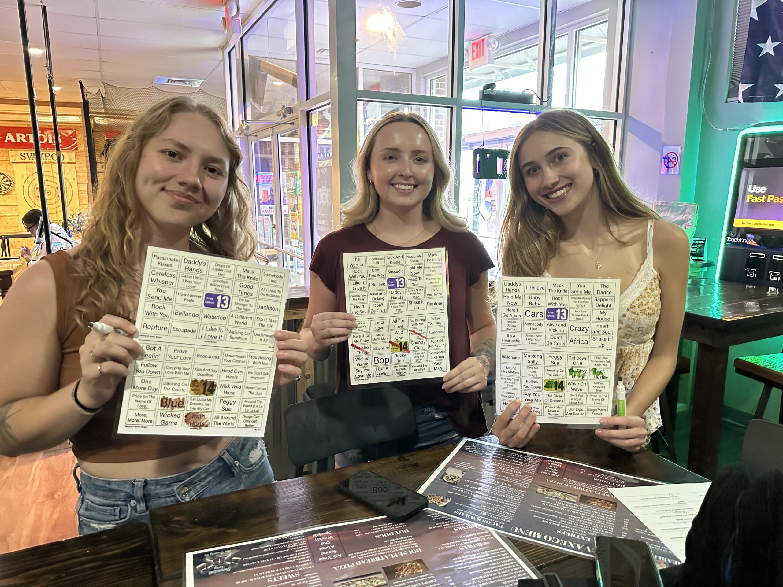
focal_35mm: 24
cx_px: 392
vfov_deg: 56.8
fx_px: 543
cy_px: 294
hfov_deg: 71.6
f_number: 1.78
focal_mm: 6.86
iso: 1000
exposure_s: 1/30
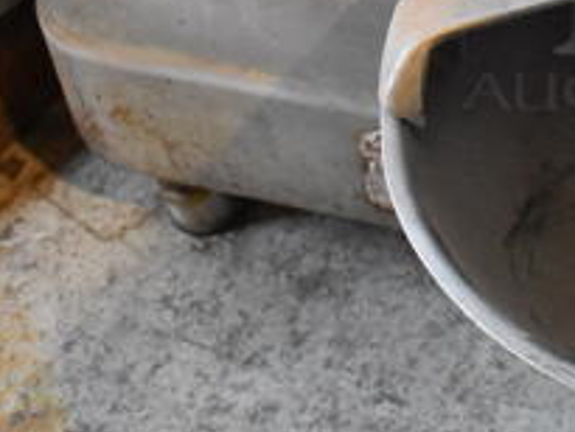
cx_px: 757
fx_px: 2068
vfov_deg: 11.8
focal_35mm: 124
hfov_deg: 15.1
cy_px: -28
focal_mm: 29
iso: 5000
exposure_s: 1/125
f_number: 4.2
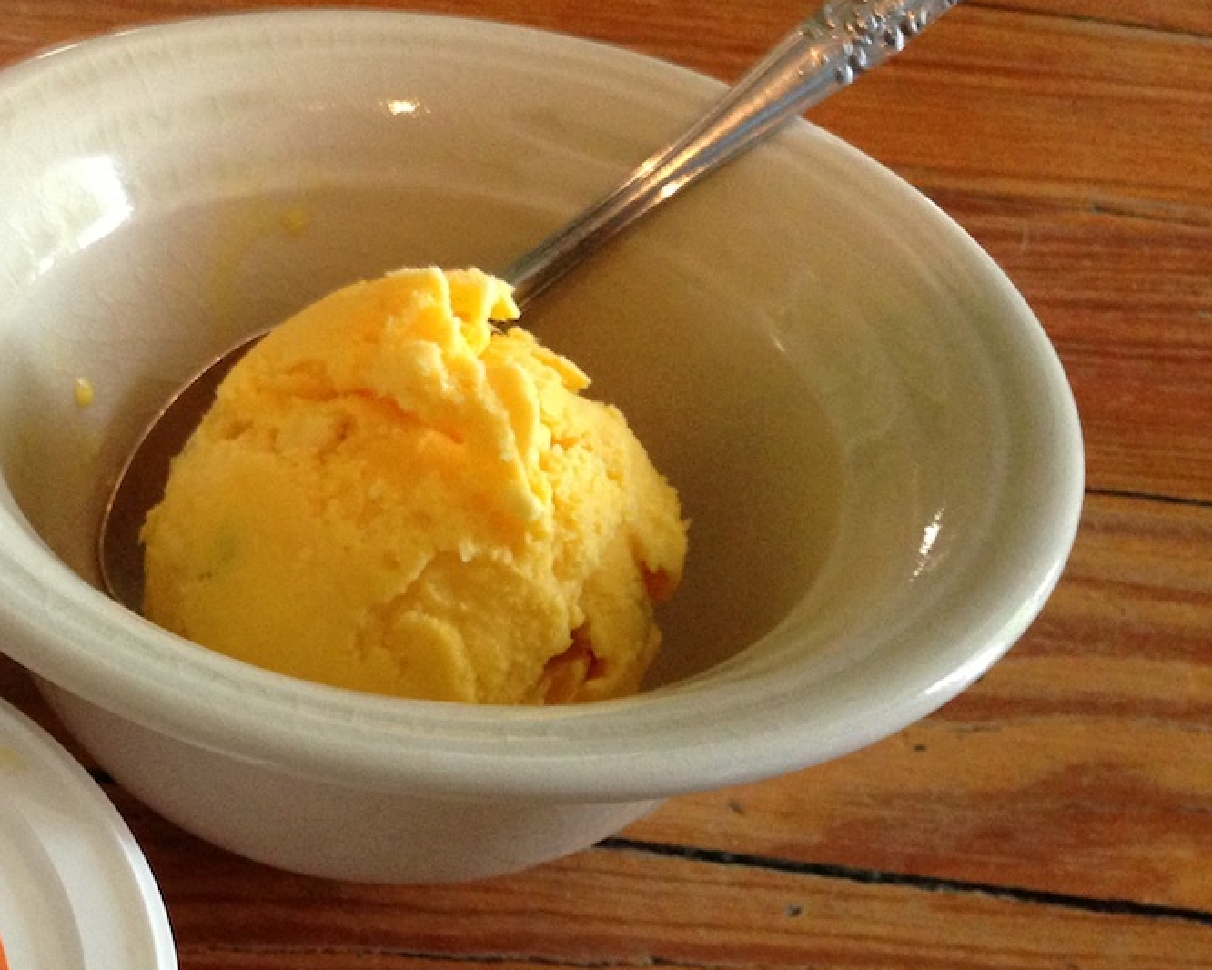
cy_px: 757
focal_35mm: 58
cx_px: 136
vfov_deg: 25.8
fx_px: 2081
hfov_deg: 31.1
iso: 320
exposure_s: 1/20
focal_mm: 4.13
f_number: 2.4
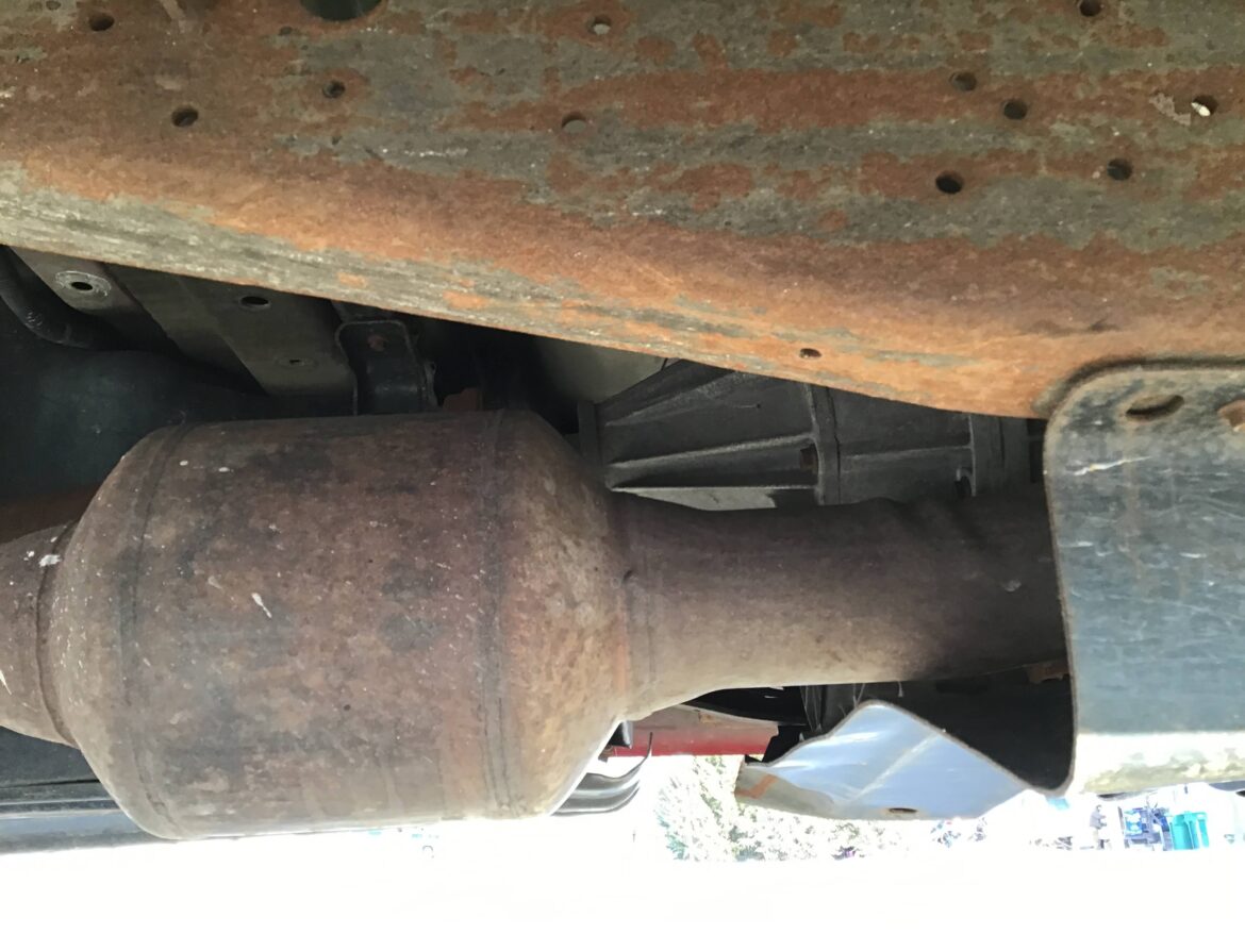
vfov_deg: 45.5
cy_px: 467
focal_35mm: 31
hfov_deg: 58.3
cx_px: 622
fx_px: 1115
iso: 32
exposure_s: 1/30
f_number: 2.4
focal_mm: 3.3
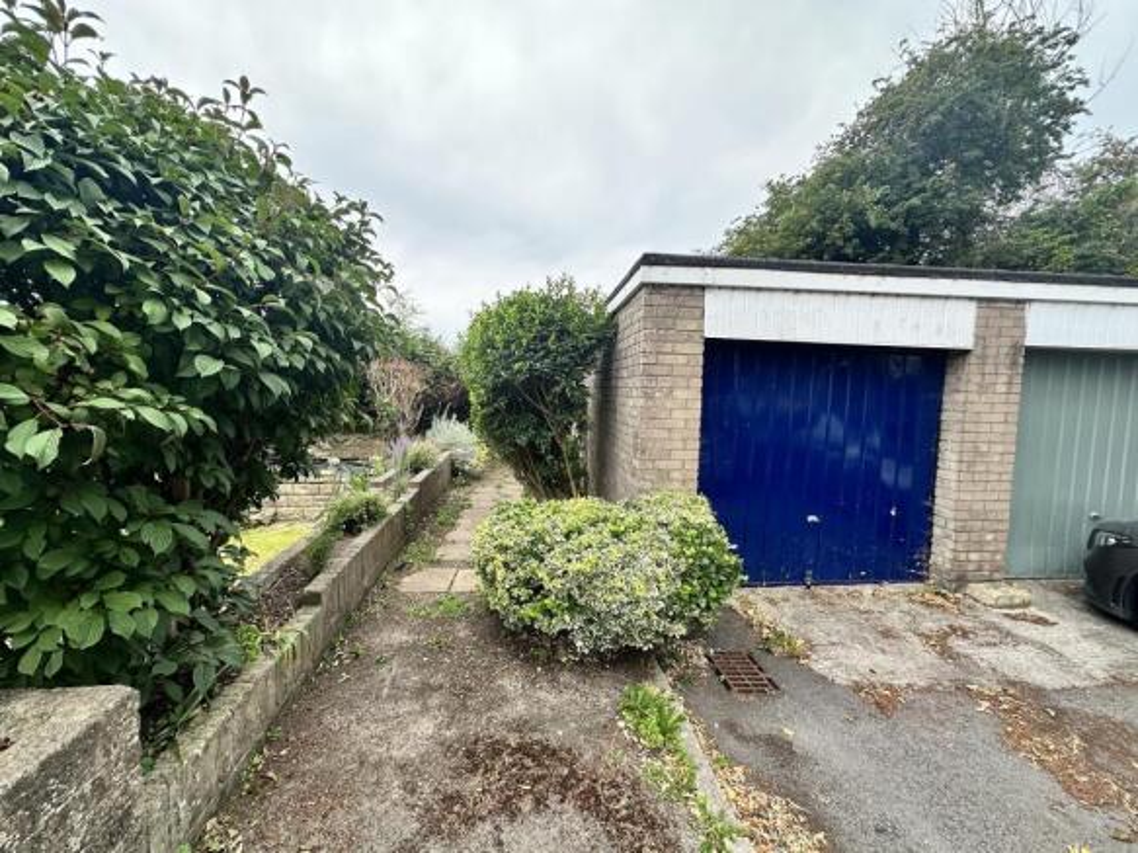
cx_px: 569
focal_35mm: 14
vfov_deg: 85.7
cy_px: 426
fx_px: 460
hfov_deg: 102.1
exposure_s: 1/363
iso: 40
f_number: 2.2
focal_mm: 2.22
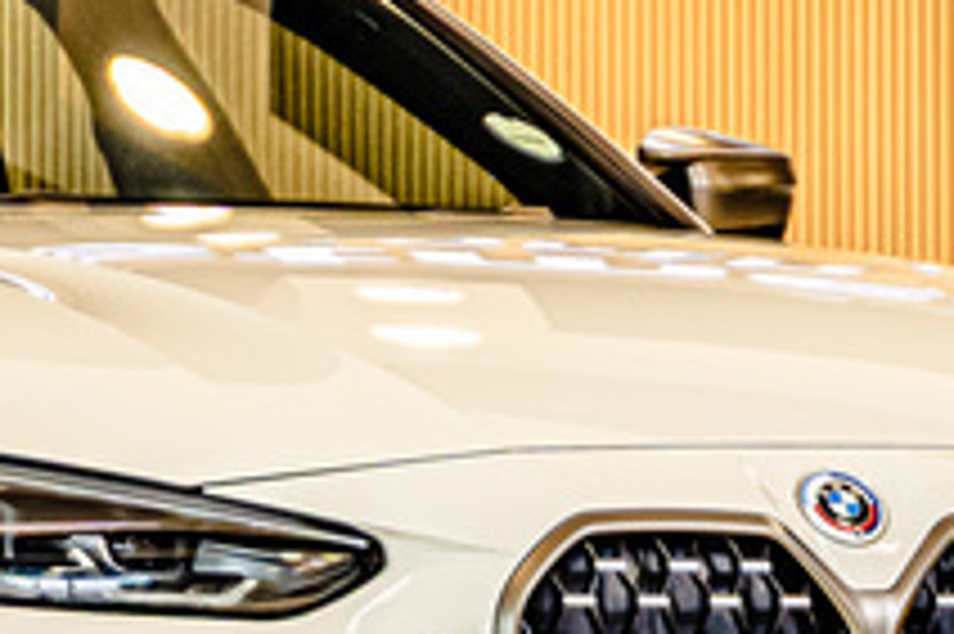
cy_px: 396
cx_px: -56
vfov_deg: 3.8
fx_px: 9585
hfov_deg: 5.7
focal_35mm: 362
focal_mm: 75
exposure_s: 1/125
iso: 500
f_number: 2.8
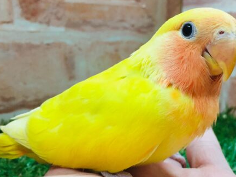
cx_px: 143
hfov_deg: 43.6
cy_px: 73
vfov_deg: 33.5
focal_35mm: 43
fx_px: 293
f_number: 2.2
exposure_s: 1/30
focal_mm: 4.15
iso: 50
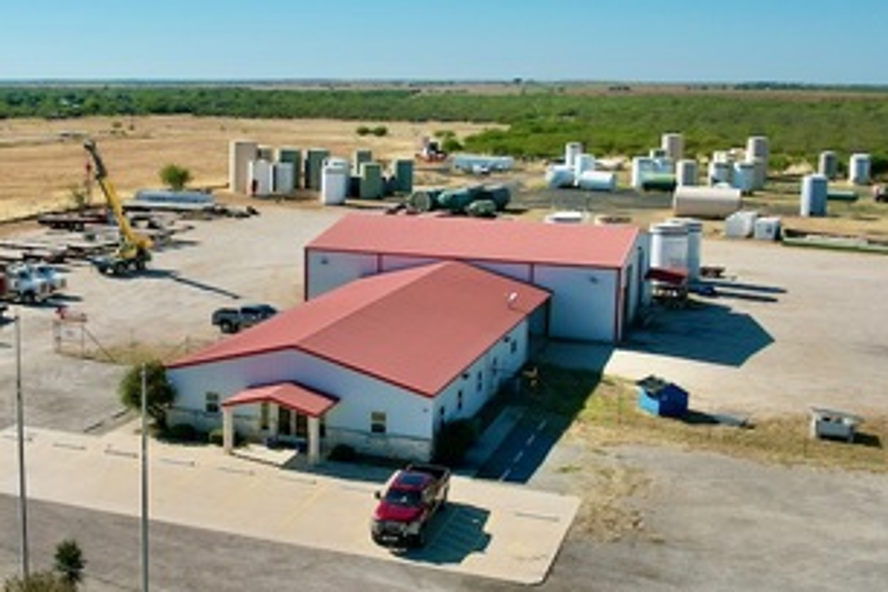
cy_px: 257
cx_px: 270
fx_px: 1135
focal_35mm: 46
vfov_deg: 29.2
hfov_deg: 42.0
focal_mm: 8.38
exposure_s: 1/3000
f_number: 2.8
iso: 110
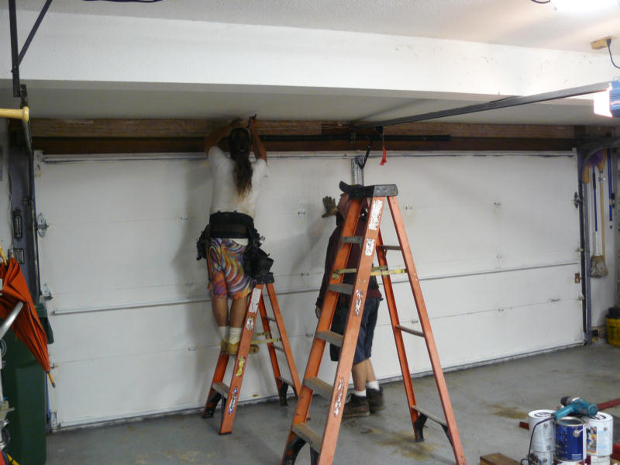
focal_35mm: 36
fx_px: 645
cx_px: 310
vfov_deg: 39.7
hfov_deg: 51.4
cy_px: 232
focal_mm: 6
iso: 200
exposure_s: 1/13
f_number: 2.8
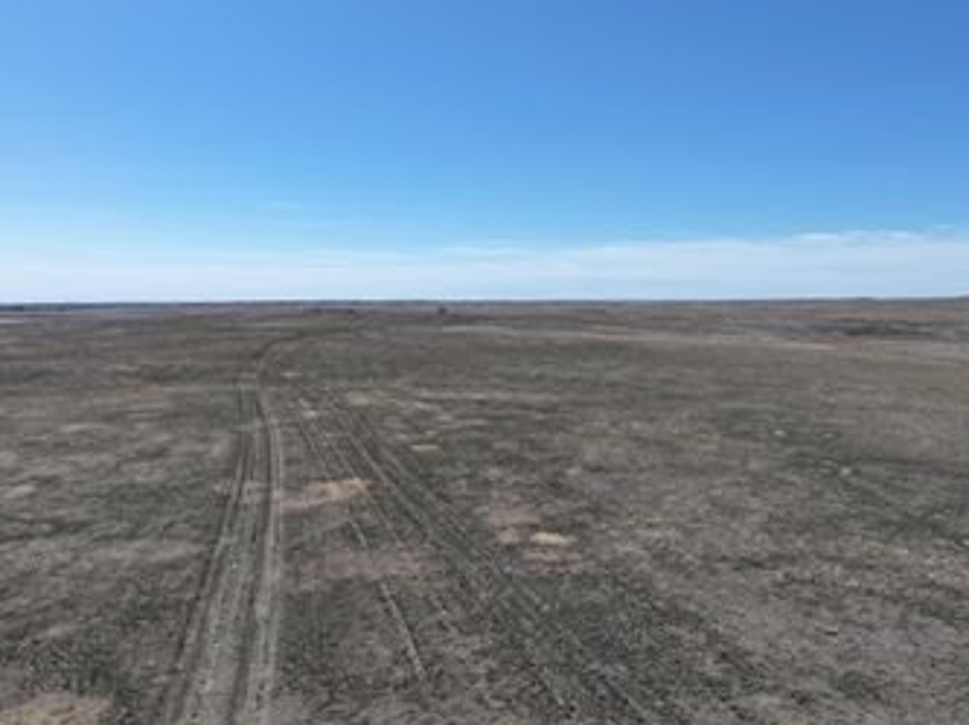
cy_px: 297
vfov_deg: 45.2
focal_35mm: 31
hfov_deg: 58.4
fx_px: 867
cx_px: 509
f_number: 2.8
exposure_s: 1/3200
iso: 130
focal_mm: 12.29
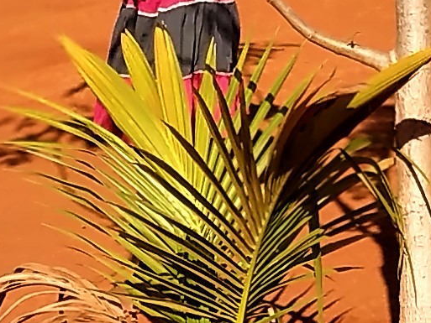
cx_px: 112
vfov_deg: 7.9
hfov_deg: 10.6
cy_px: -51
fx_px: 2329
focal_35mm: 187
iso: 100
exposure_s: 1/1629
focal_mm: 3.94
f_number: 1.9
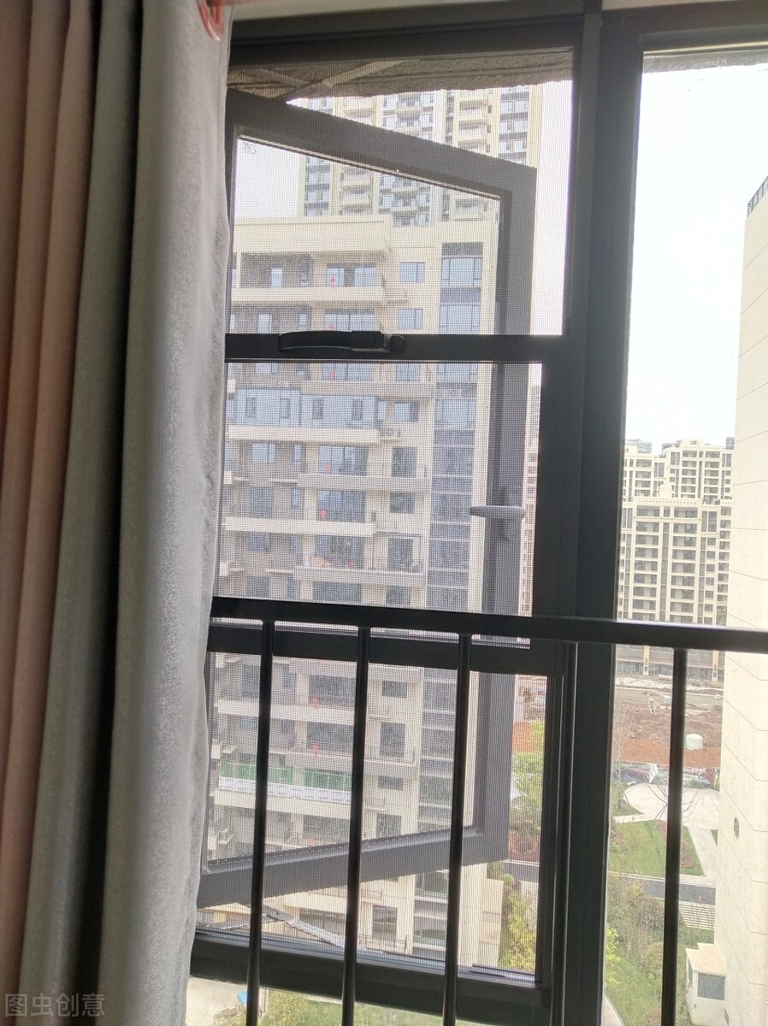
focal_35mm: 30
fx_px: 889
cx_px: 384
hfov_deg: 46.7
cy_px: 513
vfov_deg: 60.0
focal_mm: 3.95
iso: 126
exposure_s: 1/318
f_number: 1.8
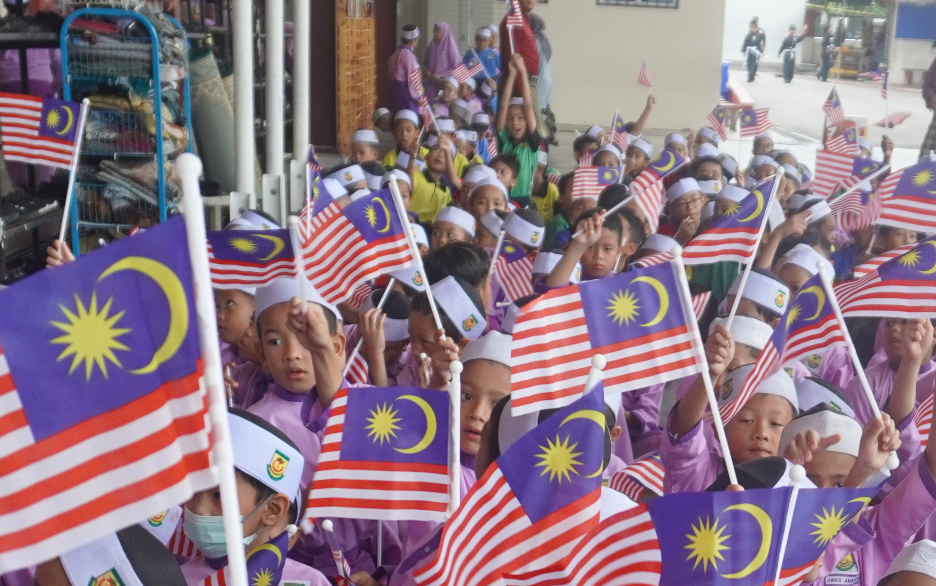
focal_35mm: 74
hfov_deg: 27.6
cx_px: 672
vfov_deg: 16.2
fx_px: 1888
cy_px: 853
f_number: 4
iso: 500
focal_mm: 16
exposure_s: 1/160
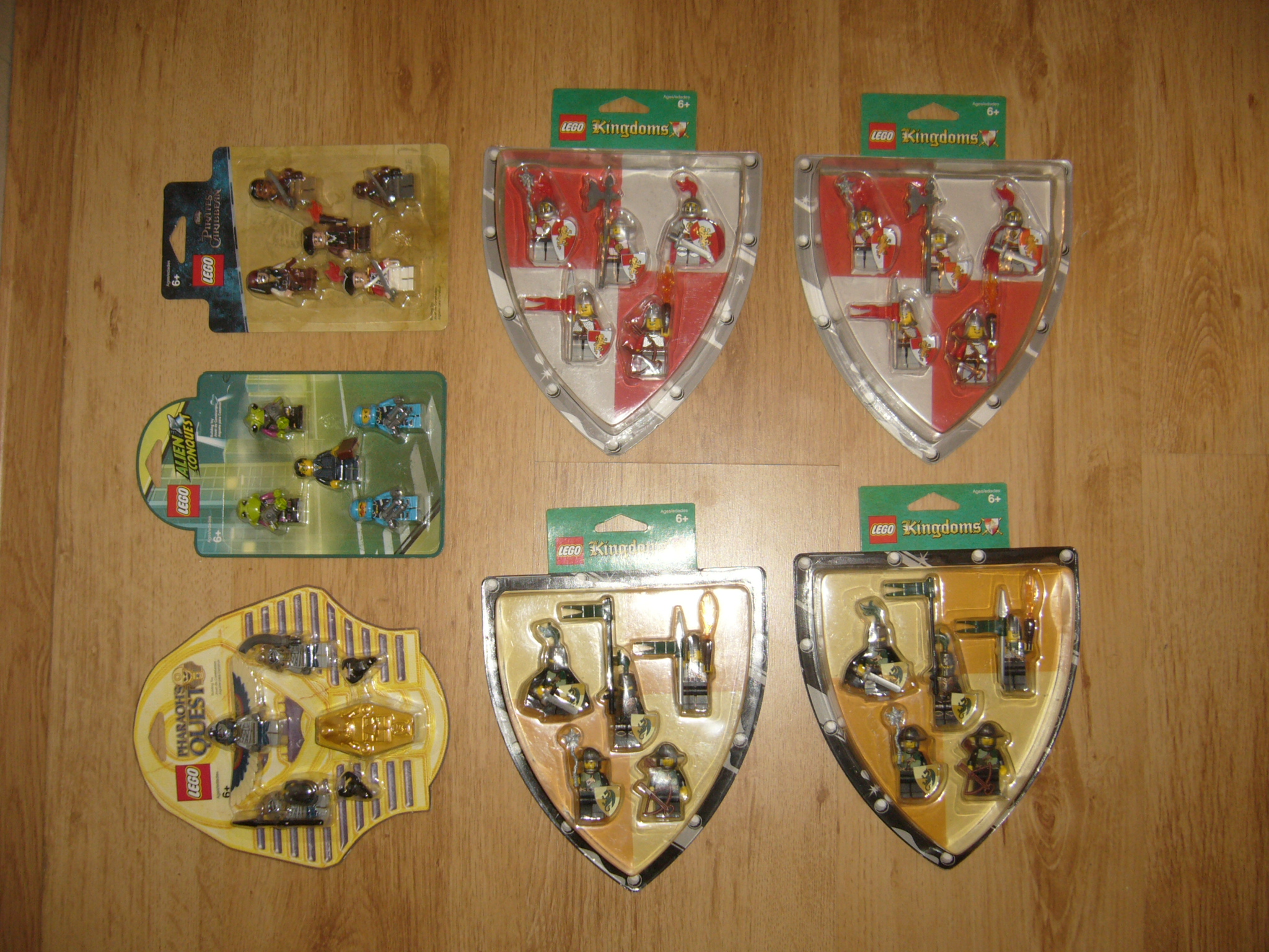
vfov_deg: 40.7
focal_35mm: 35
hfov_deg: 52.6
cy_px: 476
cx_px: 634
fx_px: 1283
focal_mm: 5.8
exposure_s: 1/30
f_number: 2.8
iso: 100
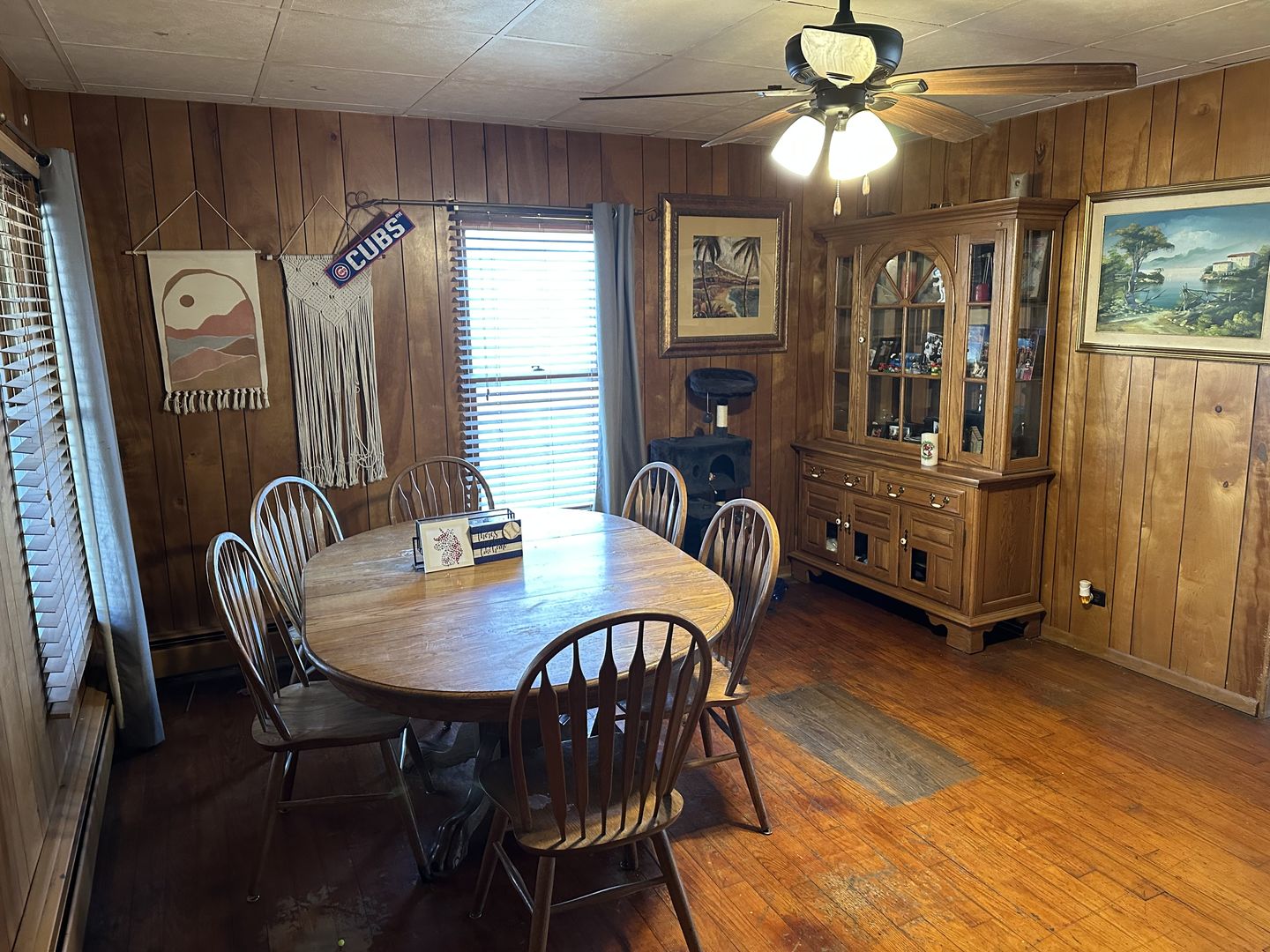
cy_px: 476
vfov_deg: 56.8
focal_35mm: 24
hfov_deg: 71.6
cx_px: 635
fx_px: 881
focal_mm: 6.86
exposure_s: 1/60
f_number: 1.78
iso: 500
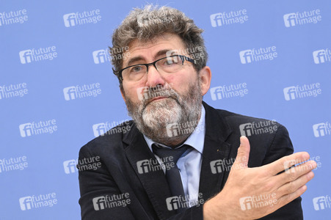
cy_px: 110
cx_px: 166
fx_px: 1102
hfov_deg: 17.1
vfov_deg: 11.4
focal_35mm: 120
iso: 4000
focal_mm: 120
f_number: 6.3
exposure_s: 1/320
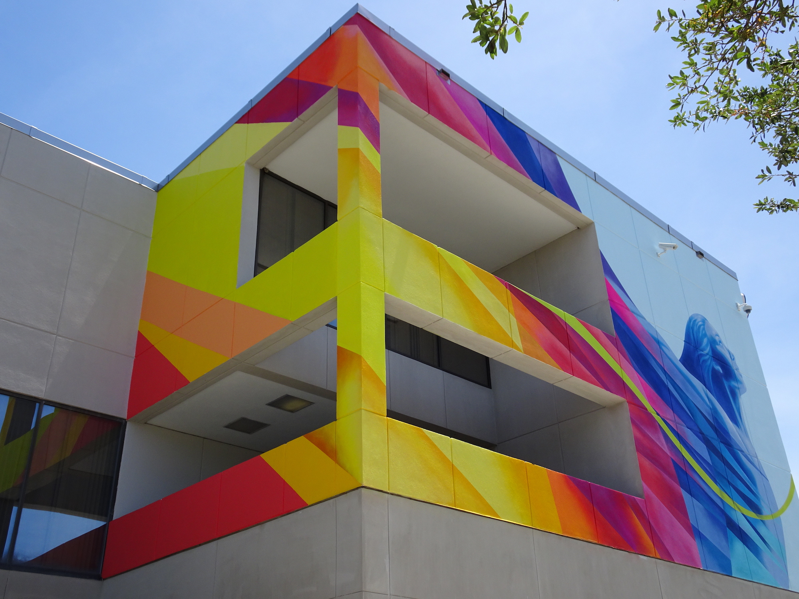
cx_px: 400
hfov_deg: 54.0
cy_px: 300
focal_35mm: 34
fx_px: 785
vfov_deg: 41.8
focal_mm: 5.79
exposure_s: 1/640
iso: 80
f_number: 4
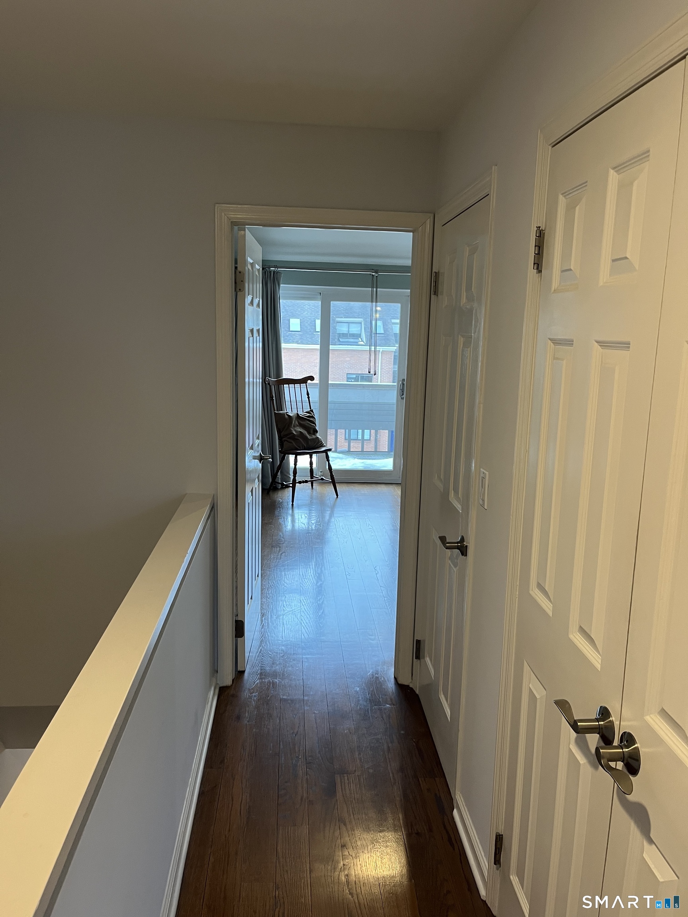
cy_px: 458
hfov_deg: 53.1
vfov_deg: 67.3
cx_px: 344
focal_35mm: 26
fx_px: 689
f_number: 1.6
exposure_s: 1/60
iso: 100
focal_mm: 5.1
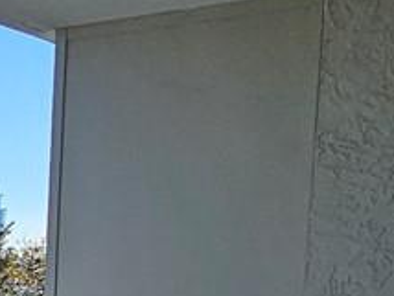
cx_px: -477
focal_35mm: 97
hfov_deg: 14.9
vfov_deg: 14.3
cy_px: 441
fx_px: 1105
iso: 50
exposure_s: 1/2593
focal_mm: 2.2
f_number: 2.2
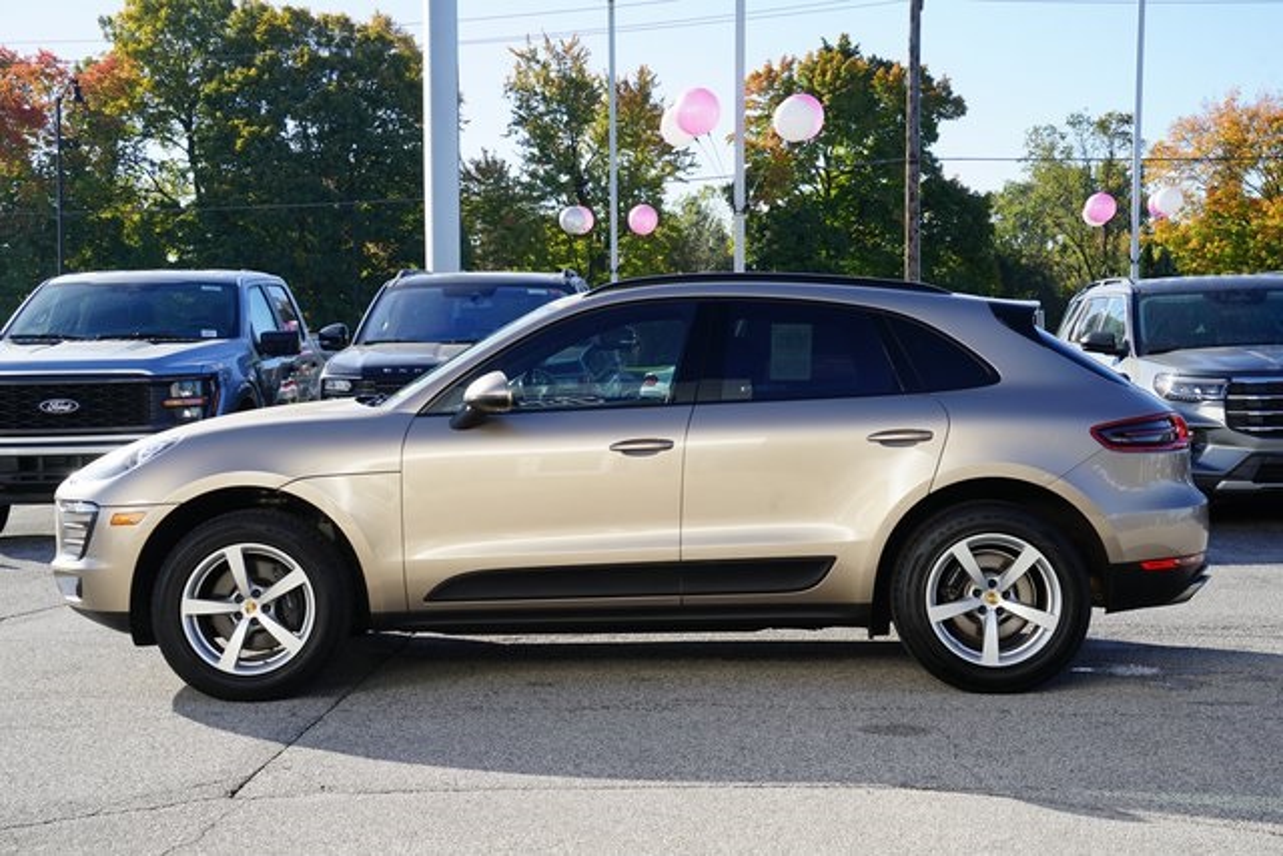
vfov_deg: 25.1
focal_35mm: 54
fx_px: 1925
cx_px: 642
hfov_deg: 36.9
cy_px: 428
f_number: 11
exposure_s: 1/80
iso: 100
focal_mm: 54
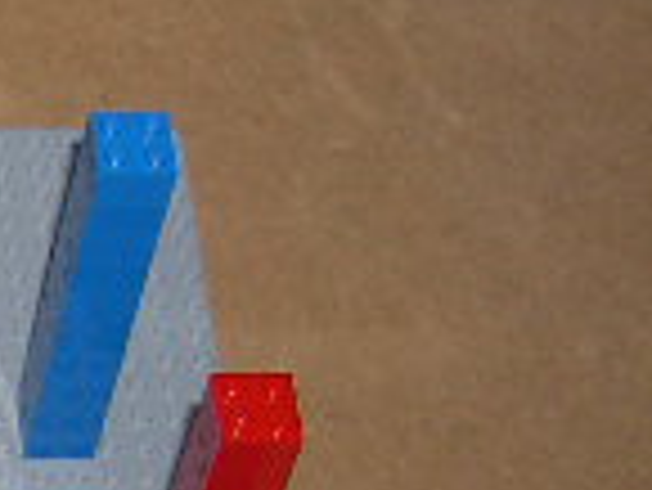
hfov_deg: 10.7
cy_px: 886
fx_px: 3167
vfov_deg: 8.5
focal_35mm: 168
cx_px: -674
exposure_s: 1/60
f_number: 2.8
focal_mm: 8
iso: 100
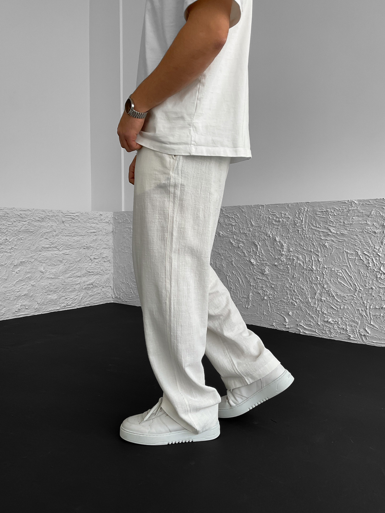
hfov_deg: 46.8
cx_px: 189
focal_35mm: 30
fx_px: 445
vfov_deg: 60.0
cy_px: 252
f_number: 1.8
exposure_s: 1/120
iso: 25
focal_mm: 3
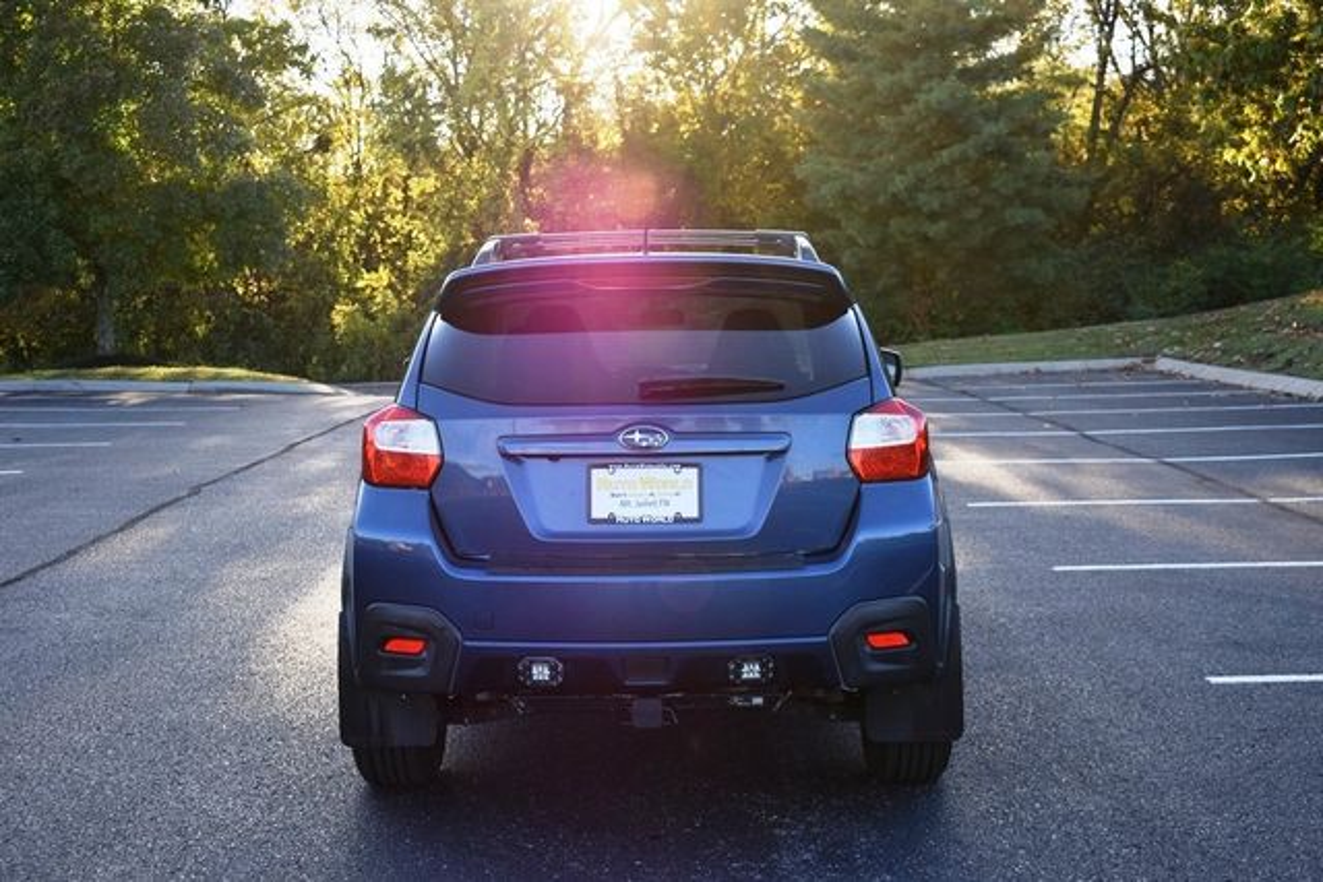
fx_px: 1875
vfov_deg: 26.5
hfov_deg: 38.9
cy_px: 441
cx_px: 662
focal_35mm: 51
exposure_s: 1/250
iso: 250
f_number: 5.6
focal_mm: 34
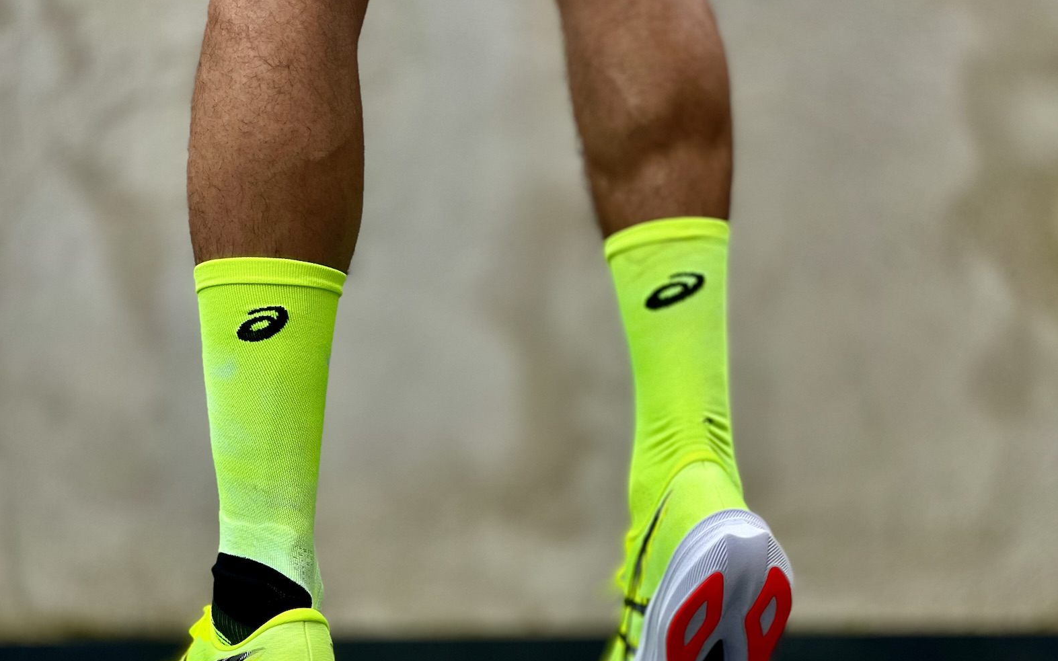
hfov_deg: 19.1
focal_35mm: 109
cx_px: 529
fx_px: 3143
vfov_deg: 12.0
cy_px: 414
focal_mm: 9
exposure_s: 1/121
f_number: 2.8
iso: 50
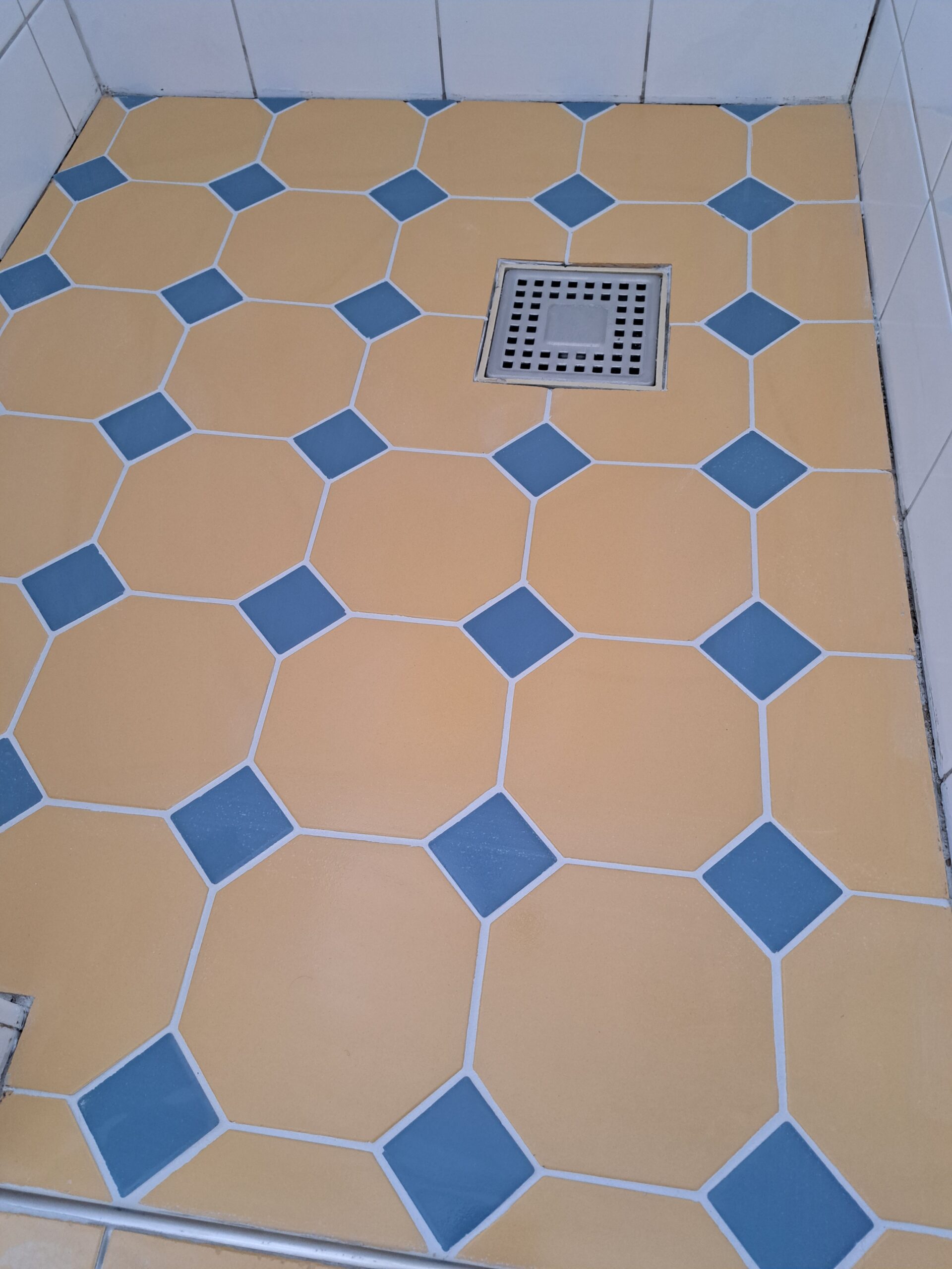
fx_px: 880
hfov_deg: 56.8
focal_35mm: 24
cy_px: 634
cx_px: 476
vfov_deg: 71.6
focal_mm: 5.23
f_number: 1.8
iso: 200
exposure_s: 1/50
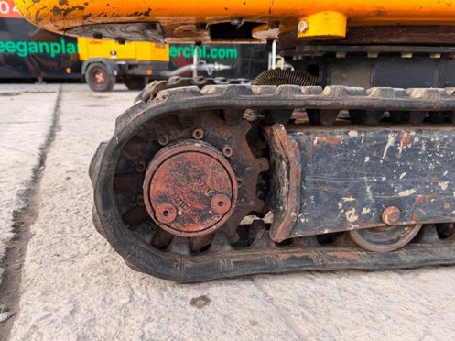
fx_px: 381
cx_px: 219
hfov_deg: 61.7
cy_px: 194
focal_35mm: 29
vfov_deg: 48.0
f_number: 1.78
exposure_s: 1/376
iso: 80
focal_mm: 6.76
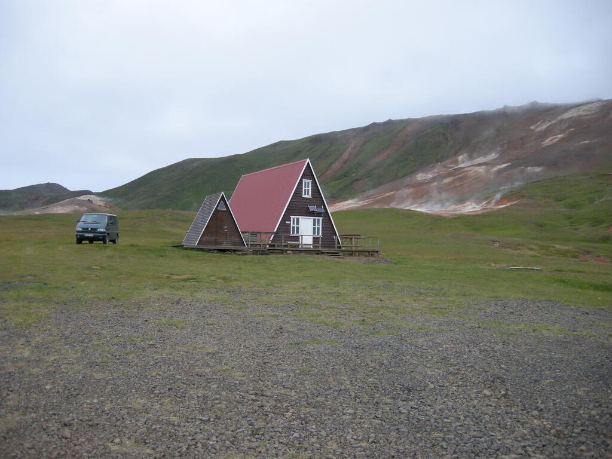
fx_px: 619
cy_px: 230
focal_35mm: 35
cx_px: 306
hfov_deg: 52.6
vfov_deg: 40.7
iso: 100
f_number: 2.7
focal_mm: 7.5
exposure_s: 1/57.8
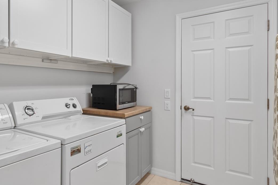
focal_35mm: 23
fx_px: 178
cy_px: 81
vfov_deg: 54.9
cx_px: 94
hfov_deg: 73.9
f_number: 9
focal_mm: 10
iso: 250
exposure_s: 1/8
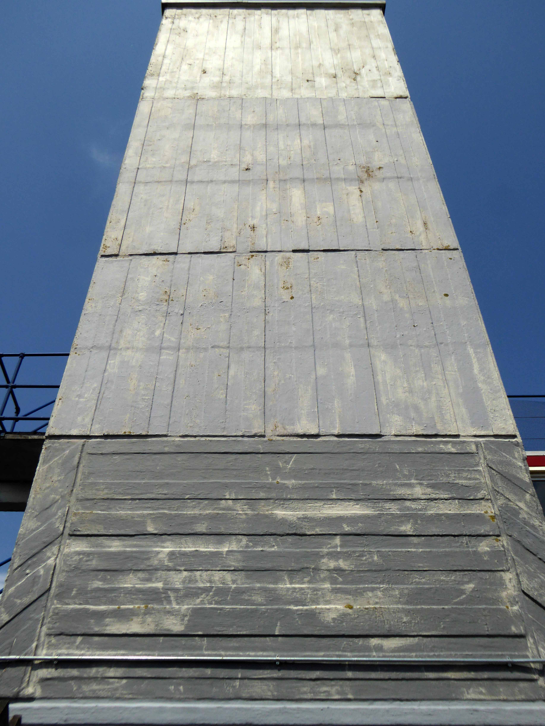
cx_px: 272
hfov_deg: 44.2
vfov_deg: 56.8
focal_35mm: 32
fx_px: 672
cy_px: 363
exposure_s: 1/1600
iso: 100
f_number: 4.5
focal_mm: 5.4
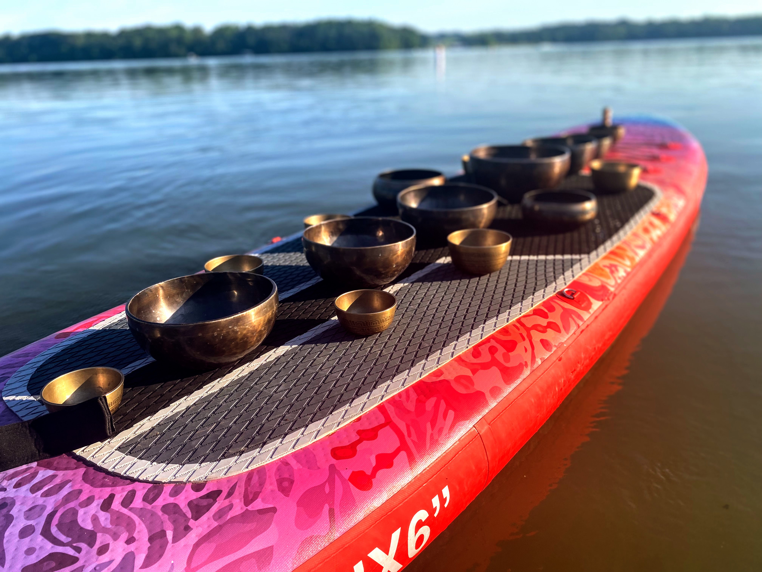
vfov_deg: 53.1
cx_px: 381
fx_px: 572
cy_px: 286
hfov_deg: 67.3
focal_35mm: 26
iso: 32
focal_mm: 4.25
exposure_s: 1/1543
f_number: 1.8
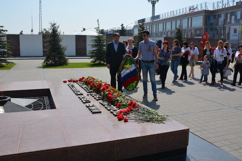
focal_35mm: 31
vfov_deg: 42.3
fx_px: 208
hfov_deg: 60.3
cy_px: 77
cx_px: 119
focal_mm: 18
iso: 100
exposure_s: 1/320
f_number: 9
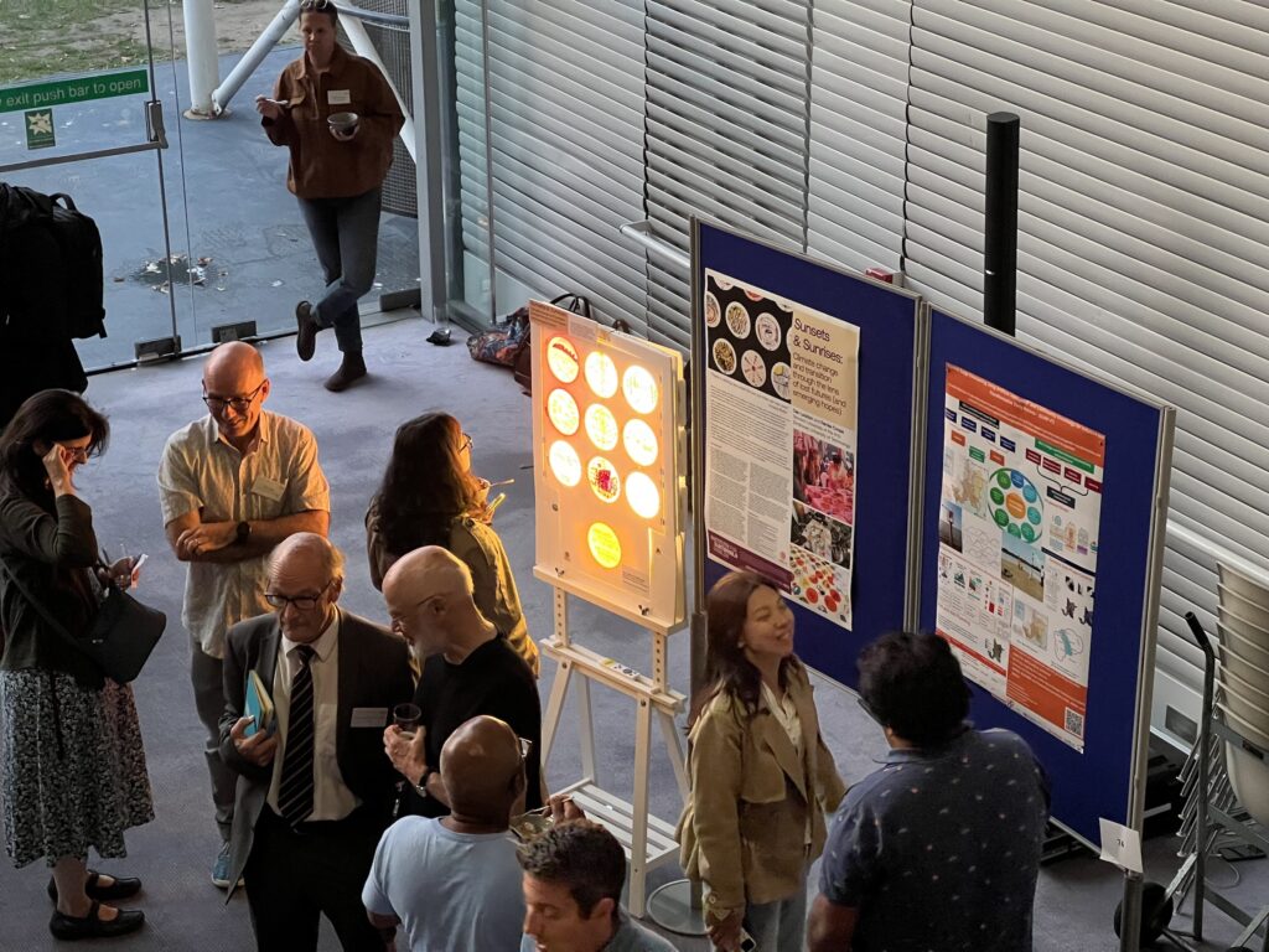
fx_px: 2823
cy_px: 476
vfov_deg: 19.1
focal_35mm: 77
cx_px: 634
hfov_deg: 25.3
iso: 400
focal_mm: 9
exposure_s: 1/50
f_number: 2.8
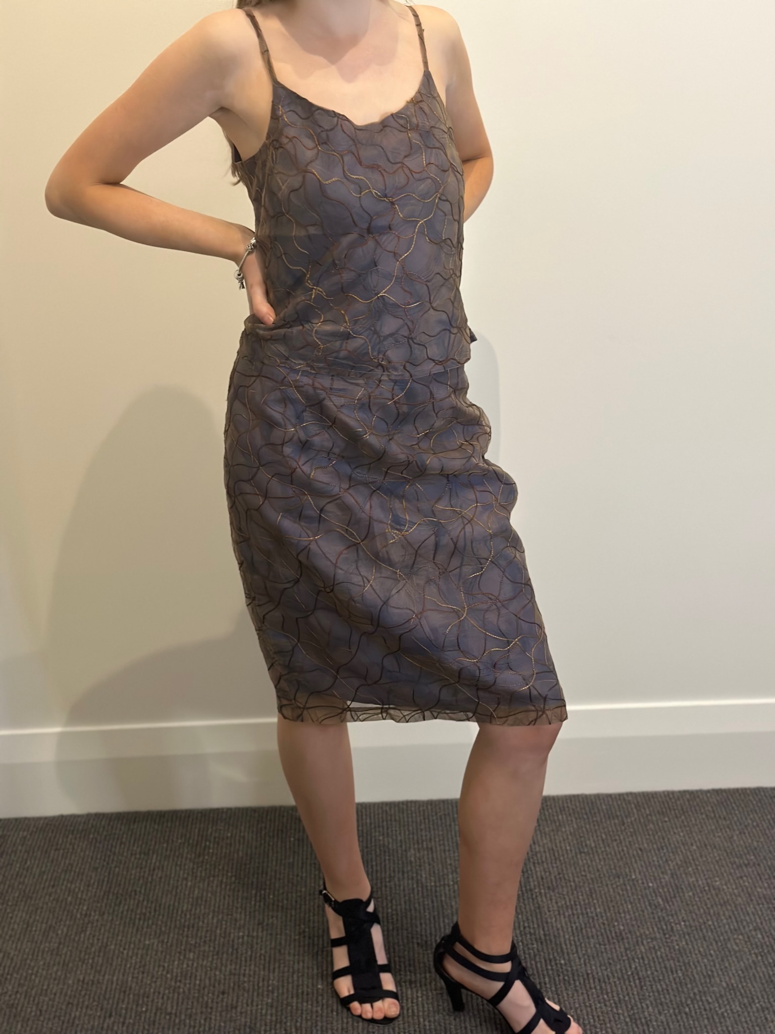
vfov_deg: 39.7
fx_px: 1433
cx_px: 388
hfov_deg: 30.3
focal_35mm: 48
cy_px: 517
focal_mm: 6.86
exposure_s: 1/33
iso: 320
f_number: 1.78
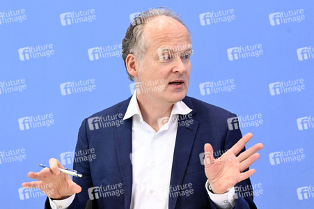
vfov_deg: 16.0
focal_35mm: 85
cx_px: 157
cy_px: 104
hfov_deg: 23.9
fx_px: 741
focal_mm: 85
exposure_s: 1/400
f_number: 5.6
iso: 3200
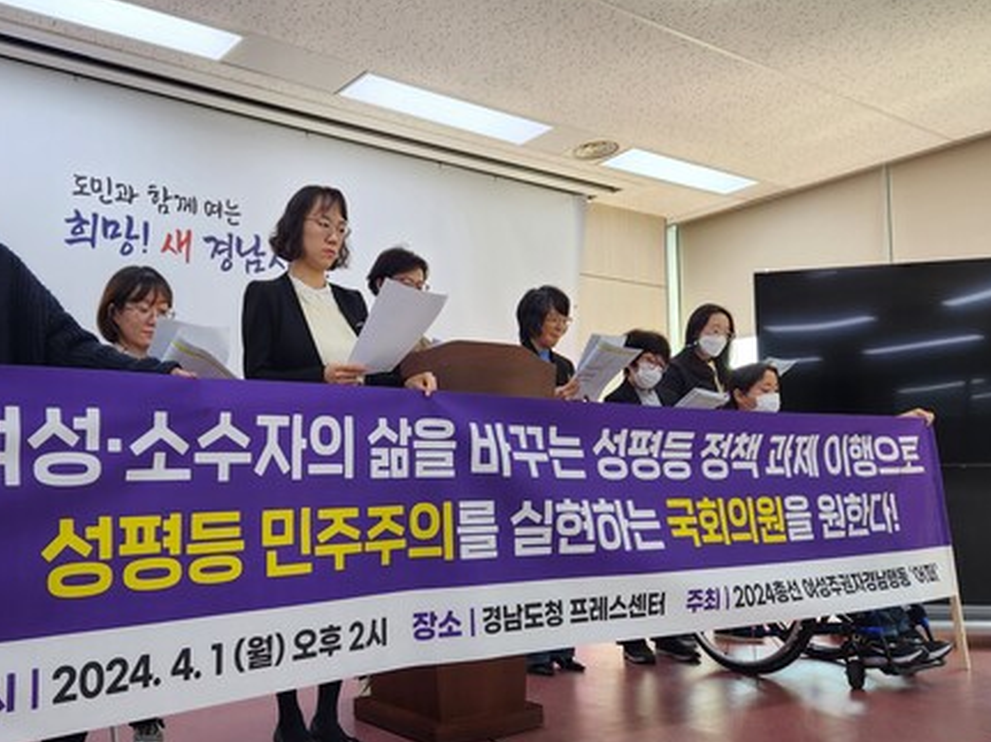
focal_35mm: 32
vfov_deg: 44.0
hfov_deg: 56.1
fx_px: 916
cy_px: 436
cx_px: 368
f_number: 1.8
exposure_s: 1/180
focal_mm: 5.4
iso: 100
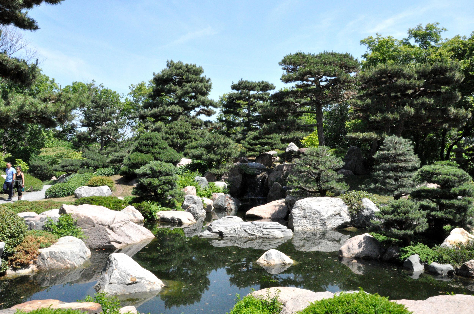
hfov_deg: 67.4
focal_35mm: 27
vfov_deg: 47.8
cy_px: 157
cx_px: 237
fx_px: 355
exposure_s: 1/500
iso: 3200
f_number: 22
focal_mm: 18
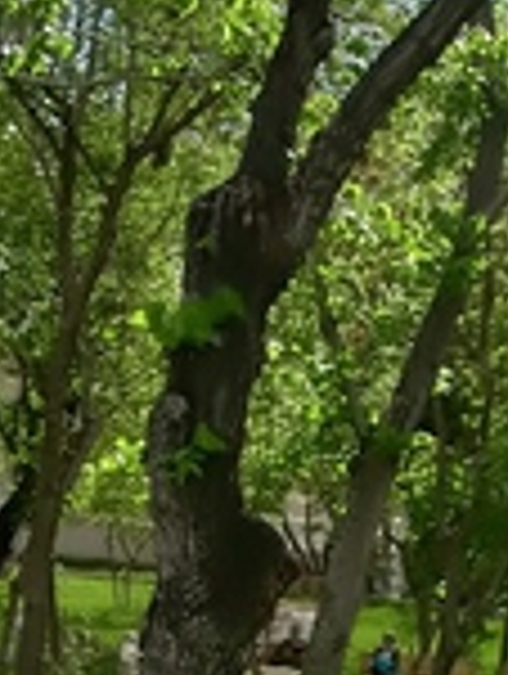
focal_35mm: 114
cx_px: 472
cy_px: 990
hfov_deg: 12.9
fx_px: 2224
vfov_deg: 15.9
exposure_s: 1/640
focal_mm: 6.3
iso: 100
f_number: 3.3
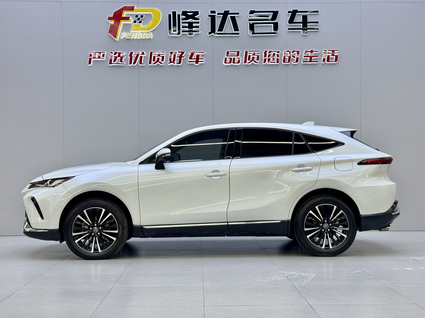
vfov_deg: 30.3
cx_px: 212
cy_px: 159
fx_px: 589
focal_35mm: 48
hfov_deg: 39.7
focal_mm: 6.76
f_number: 1.78
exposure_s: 1/100
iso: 50
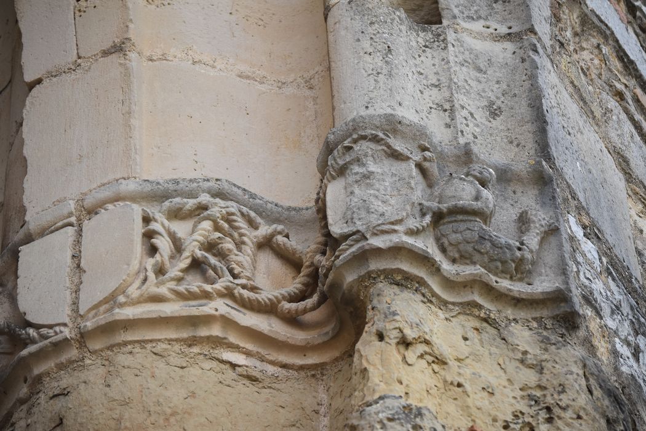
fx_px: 2826
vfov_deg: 8.7
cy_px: 216
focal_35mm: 158
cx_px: 323
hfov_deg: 13.0
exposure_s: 1/500
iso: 400
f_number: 5.6
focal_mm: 105
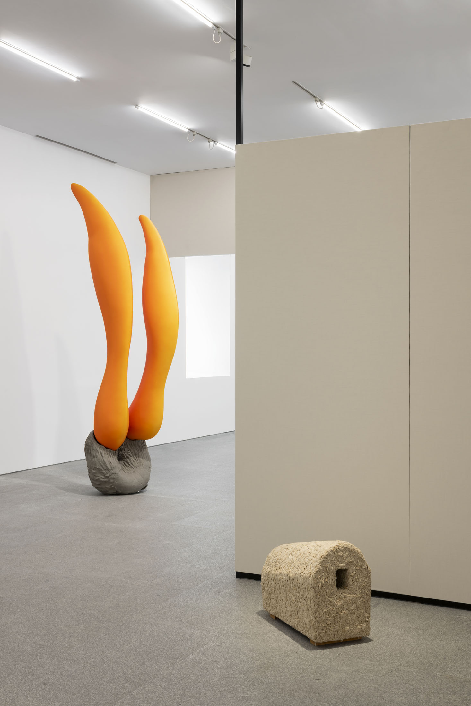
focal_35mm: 43
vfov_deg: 45.4
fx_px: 844
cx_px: 236
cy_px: 353
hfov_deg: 31.2
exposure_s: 4
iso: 64
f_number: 16
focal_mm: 43
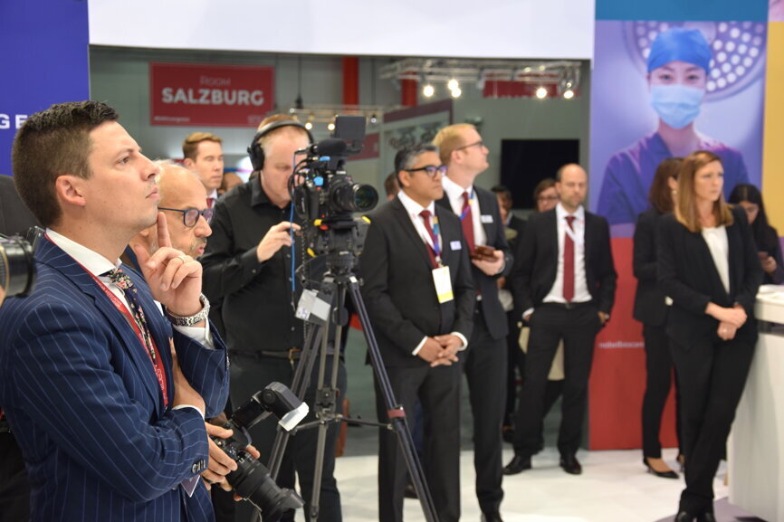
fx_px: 1372
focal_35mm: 63
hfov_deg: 31.9
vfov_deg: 21.6
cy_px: 261
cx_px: 392
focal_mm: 42
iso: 450
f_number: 4.8
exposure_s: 1/60
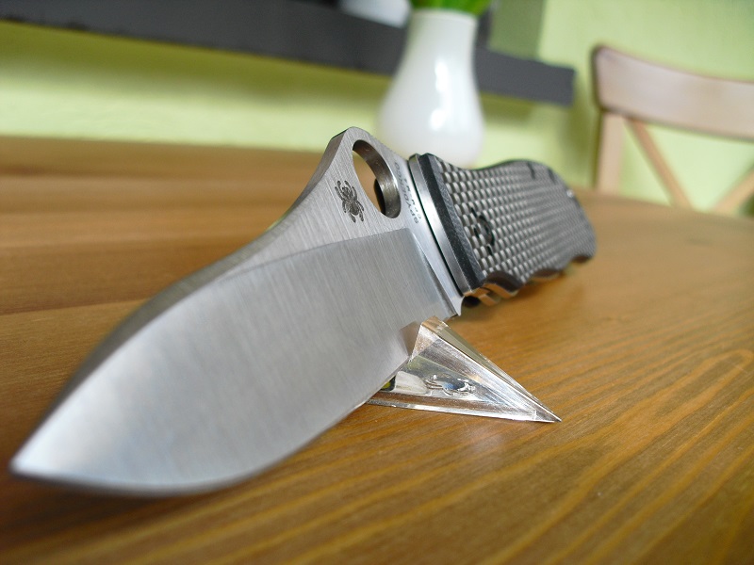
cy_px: 282
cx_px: 377
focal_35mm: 36
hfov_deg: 51.4
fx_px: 784
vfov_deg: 39.7
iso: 100
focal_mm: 6.3
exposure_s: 1/160
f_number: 3.1
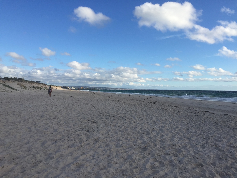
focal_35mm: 29
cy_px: 89
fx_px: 199
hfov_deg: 61.7
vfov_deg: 48.2
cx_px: 118
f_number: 2.2
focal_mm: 4.15
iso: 32
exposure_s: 1/1980
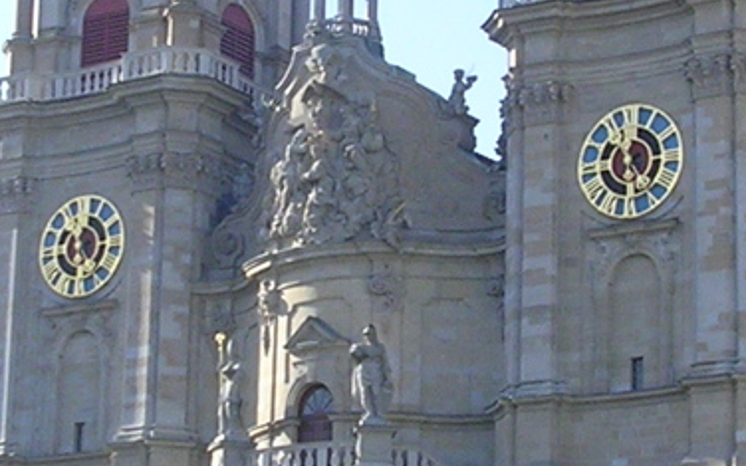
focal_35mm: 146
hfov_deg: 14.3
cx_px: 404
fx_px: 2968
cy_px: 187
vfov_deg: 9.0
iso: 141
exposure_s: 1/170
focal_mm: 5.8
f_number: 5.6
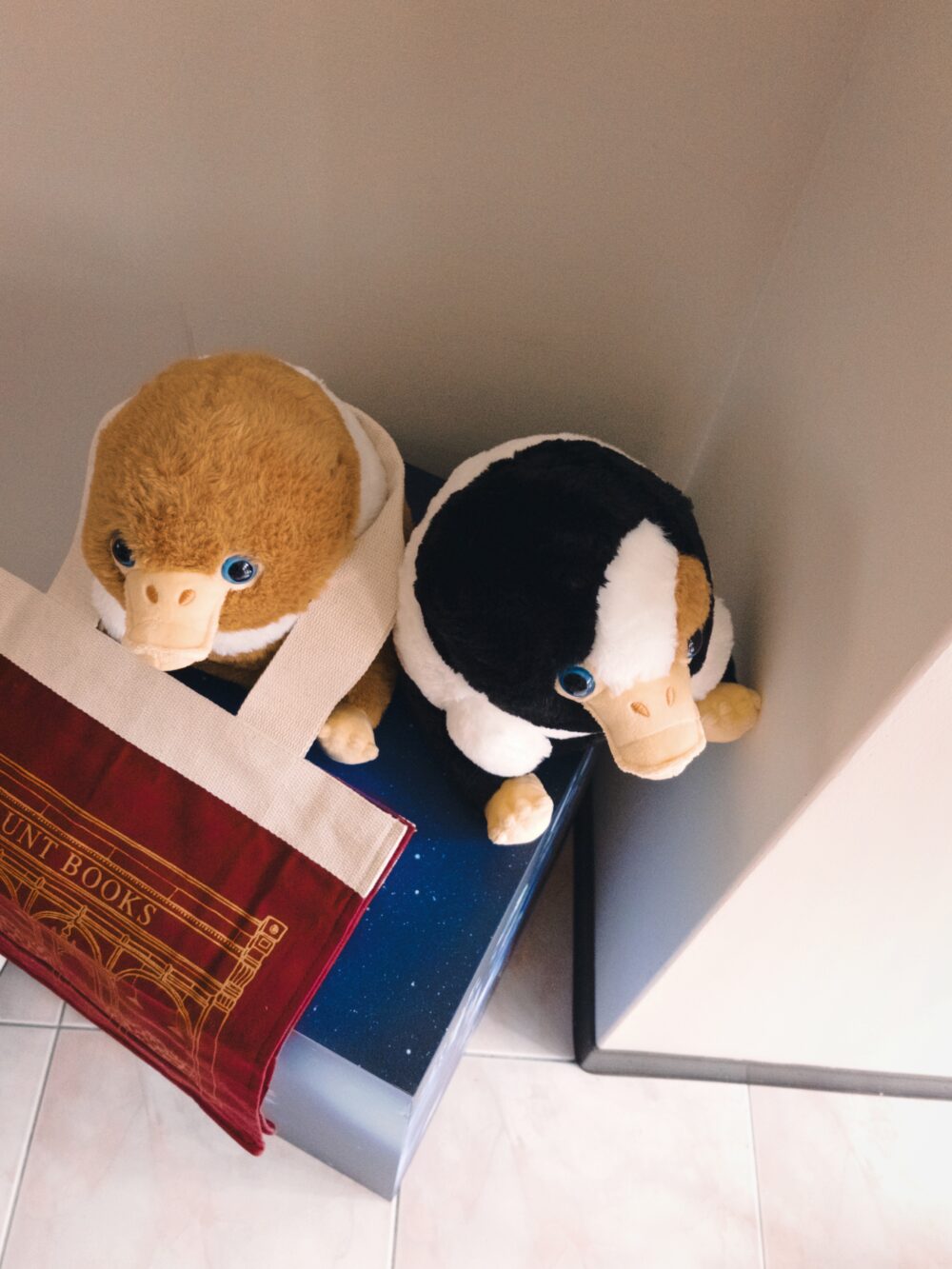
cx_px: 476
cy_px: 634
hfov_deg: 53.1
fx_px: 953
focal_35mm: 26
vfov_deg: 67.3
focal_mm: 5.96
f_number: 1.6
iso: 160
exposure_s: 1/60
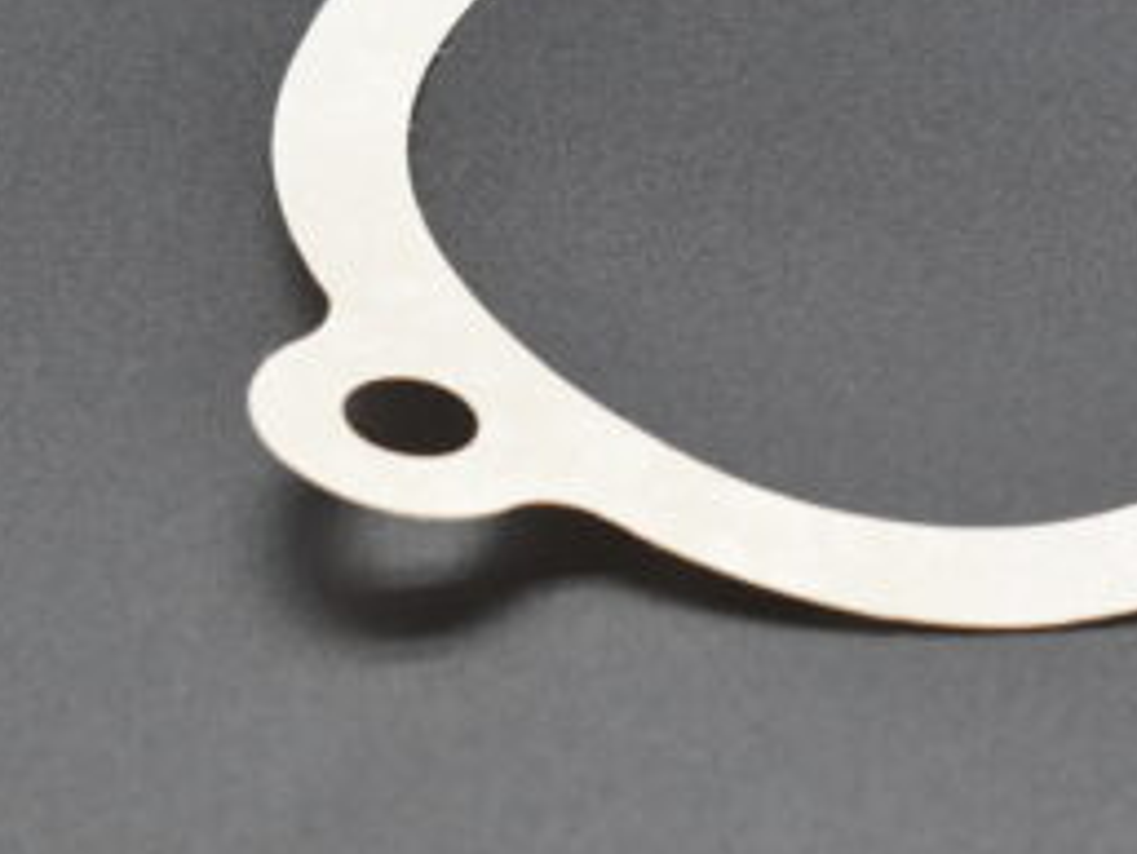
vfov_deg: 8.0
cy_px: 155
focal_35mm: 185
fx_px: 6083
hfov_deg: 10.6
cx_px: 942
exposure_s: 1/250
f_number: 8
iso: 1600
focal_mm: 55
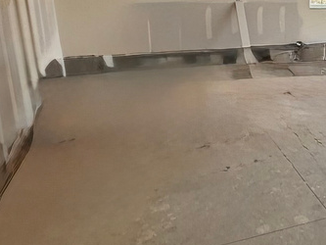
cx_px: 349
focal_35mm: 43
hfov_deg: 37.5
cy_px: 63
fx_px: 405
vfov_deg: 33.0
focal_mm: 2.22
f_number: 2.2
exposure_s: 1/376
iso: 64
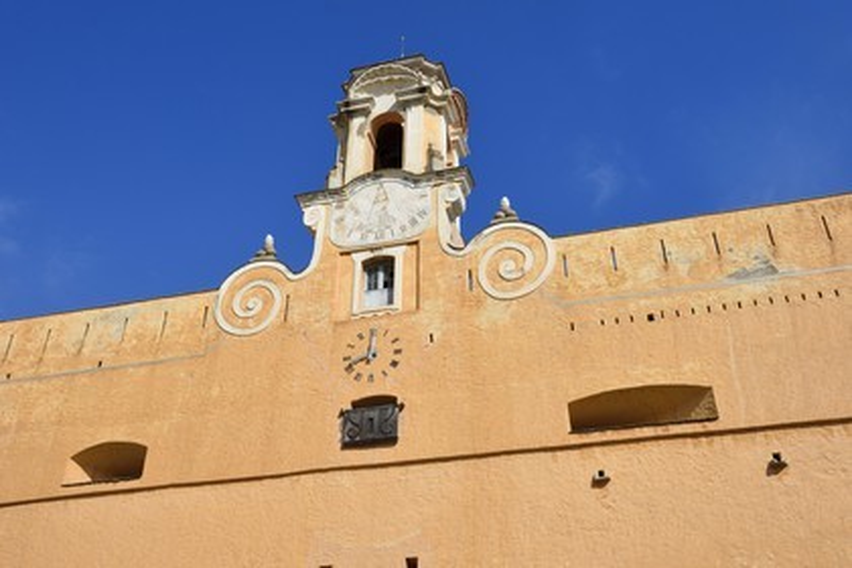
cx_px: 426
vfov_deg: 37.9
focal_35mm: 35
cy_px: 284
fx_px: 828
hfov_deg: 54.4
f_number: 16
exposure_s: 1/250
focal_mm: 35
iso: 200
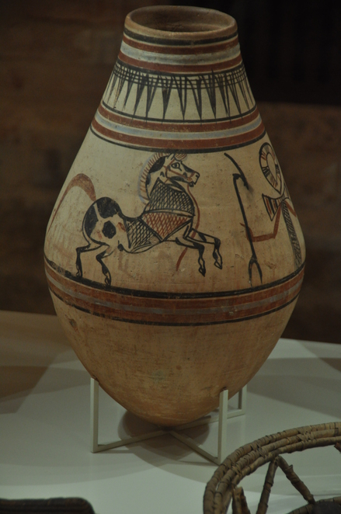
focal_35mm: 135
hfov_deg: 10.1
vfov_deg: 15.2
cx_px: 170
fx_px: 1925
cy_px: 257
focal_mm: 90
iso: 1000
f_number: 5.3
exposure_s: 1/40
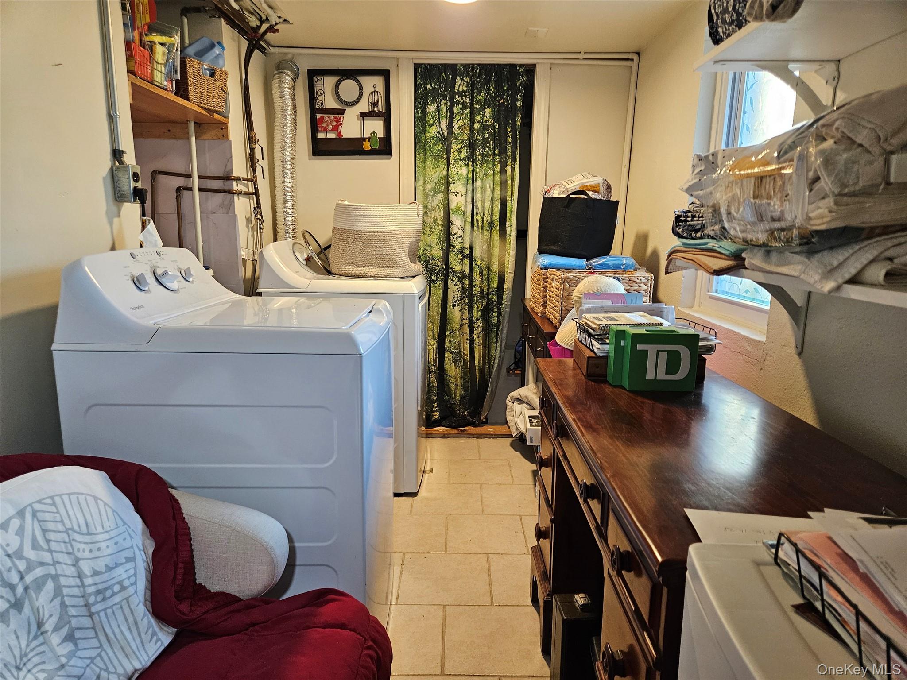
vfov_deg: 58.9
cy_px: 340
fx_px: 603
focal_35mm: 23
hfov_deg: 73.9
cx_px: 454
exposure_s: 1/120
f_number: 1.8
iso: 400
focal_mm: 5.4
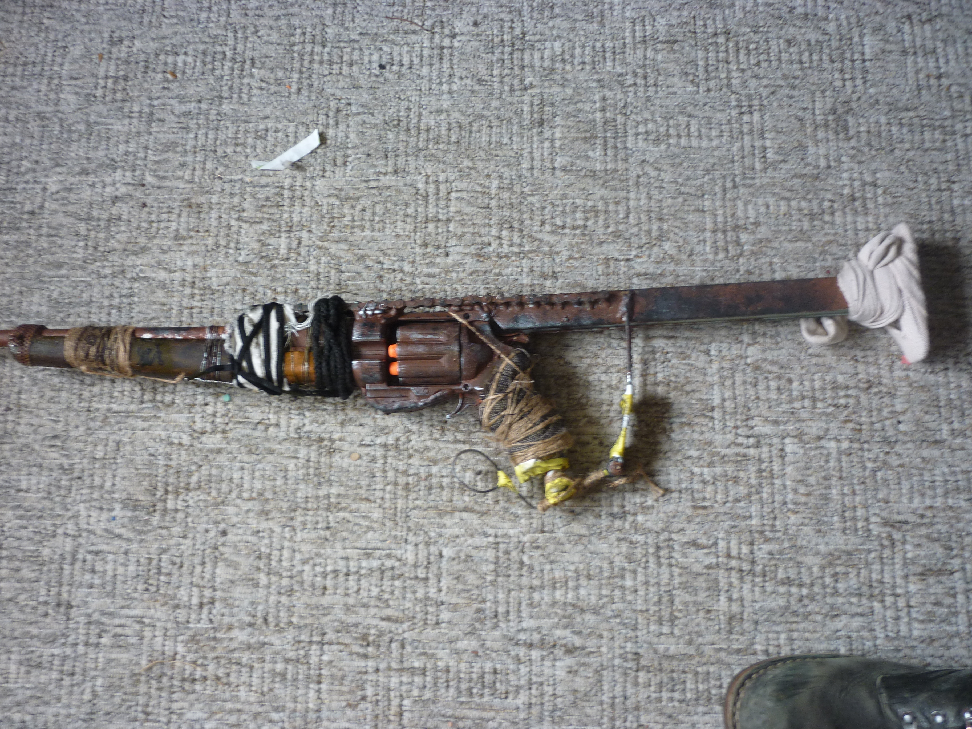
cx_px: 486
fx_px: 927
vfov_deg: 42.9
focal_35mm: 33
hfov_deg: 55.4
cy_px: 364
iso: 80
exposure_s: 1/30
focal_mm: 5.5
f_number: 2.8
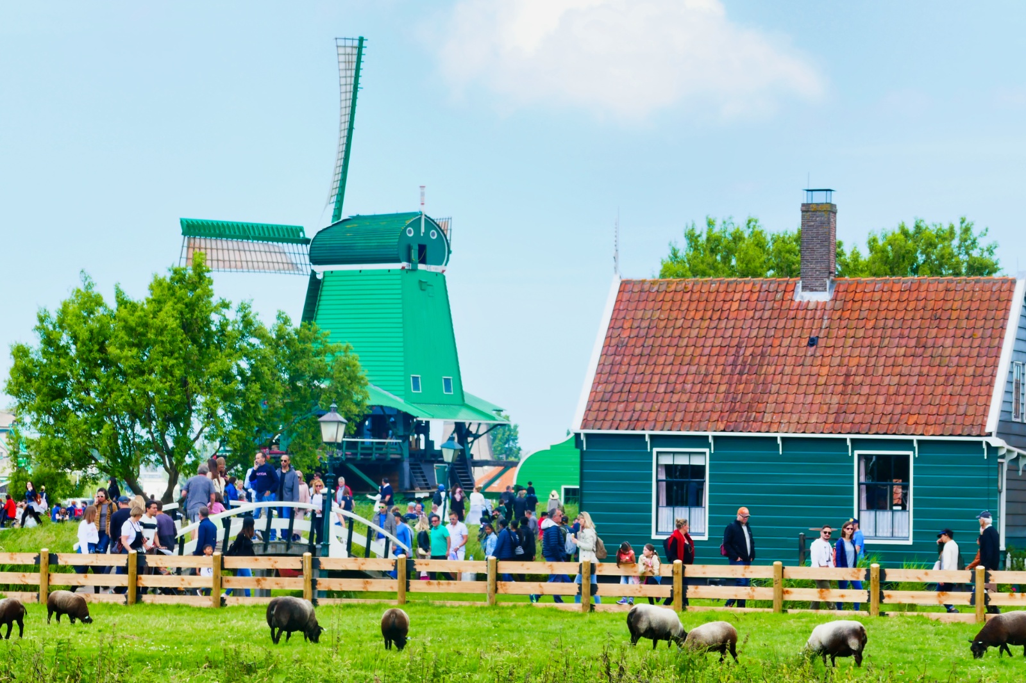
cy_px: 342
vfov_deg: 9.9
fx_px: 3932
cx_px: 513
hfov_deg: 14.9
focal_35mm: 138
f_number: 8
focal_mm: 50.2
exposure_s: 1/125
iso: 125
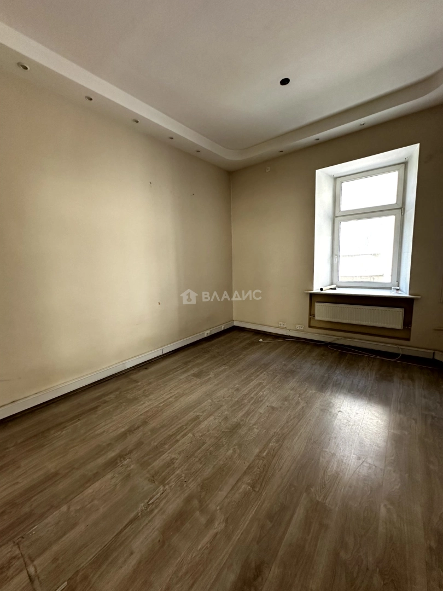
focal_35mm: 14
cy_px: 296
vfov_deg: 102.1
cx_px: 222
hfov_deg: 85.7
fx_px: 239
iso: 160
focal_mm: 2.22
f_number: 2.2
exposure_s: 1/99
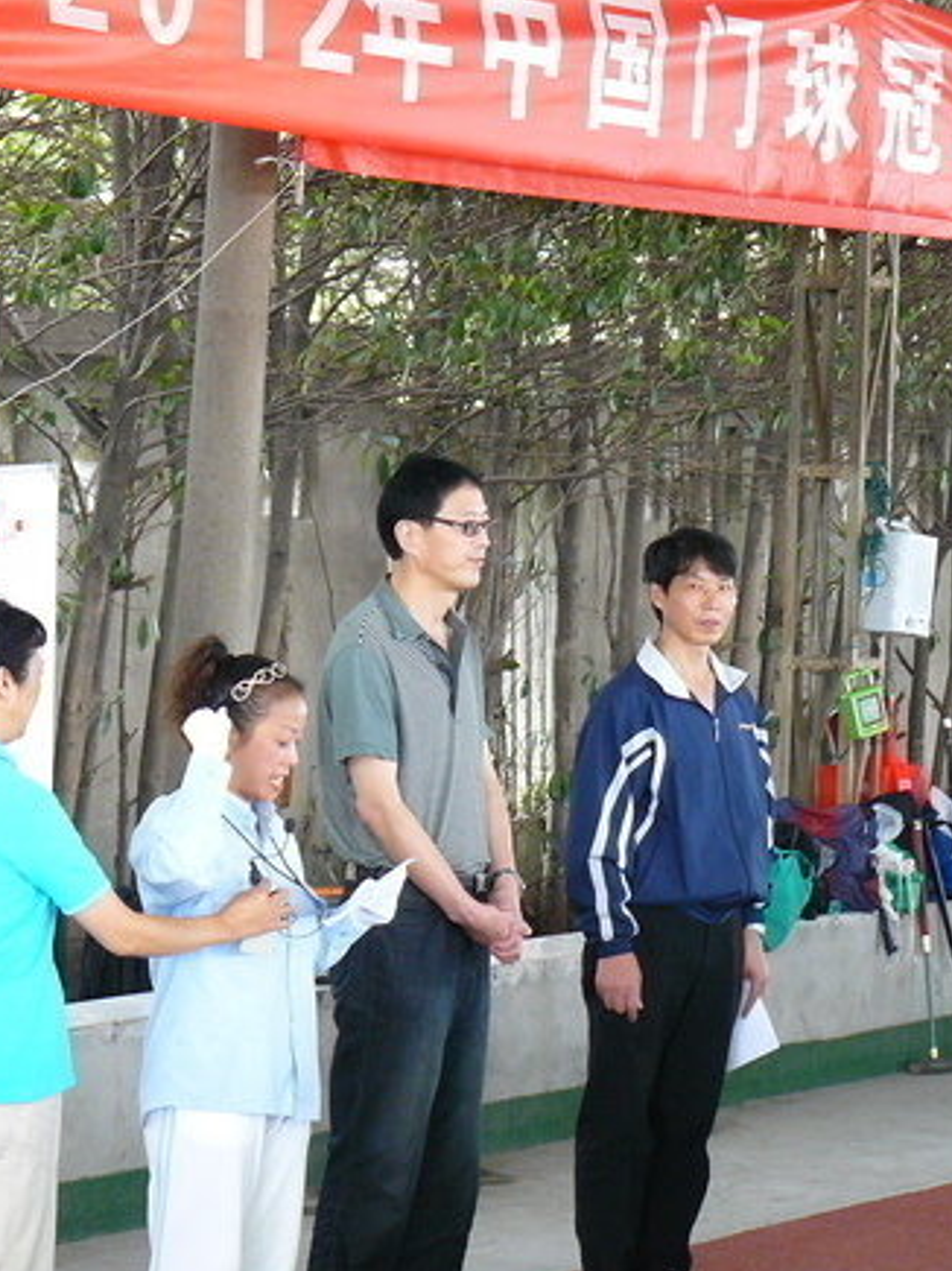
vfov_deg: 12.7
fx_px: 5723
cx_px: 149
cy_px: 602
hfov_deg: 9.5
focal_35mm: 156
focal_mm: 17.7
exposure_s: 1/15
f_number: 3.2
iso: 200
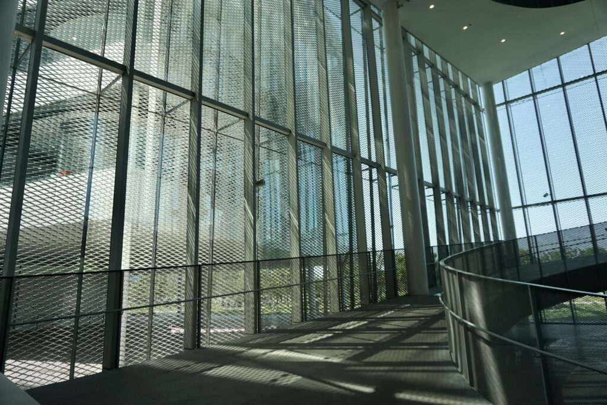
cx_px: 304
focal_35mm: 24
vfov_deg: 53.2
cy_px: 202
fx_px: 405
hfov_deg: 73.7
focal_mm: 16
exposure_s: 1/160
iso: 100
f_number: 4.5
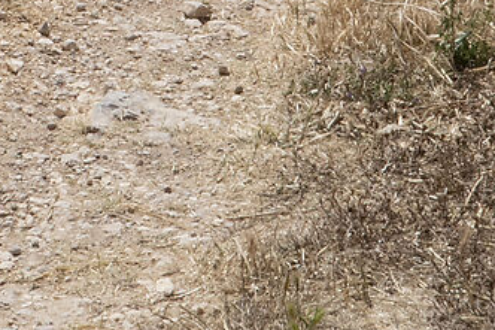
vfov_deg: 6.1
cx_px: 78
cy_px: -381
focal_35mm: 217
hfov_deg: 9.5
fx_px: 2982
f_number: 8
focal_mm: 11.1
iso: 125
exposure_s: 1/400
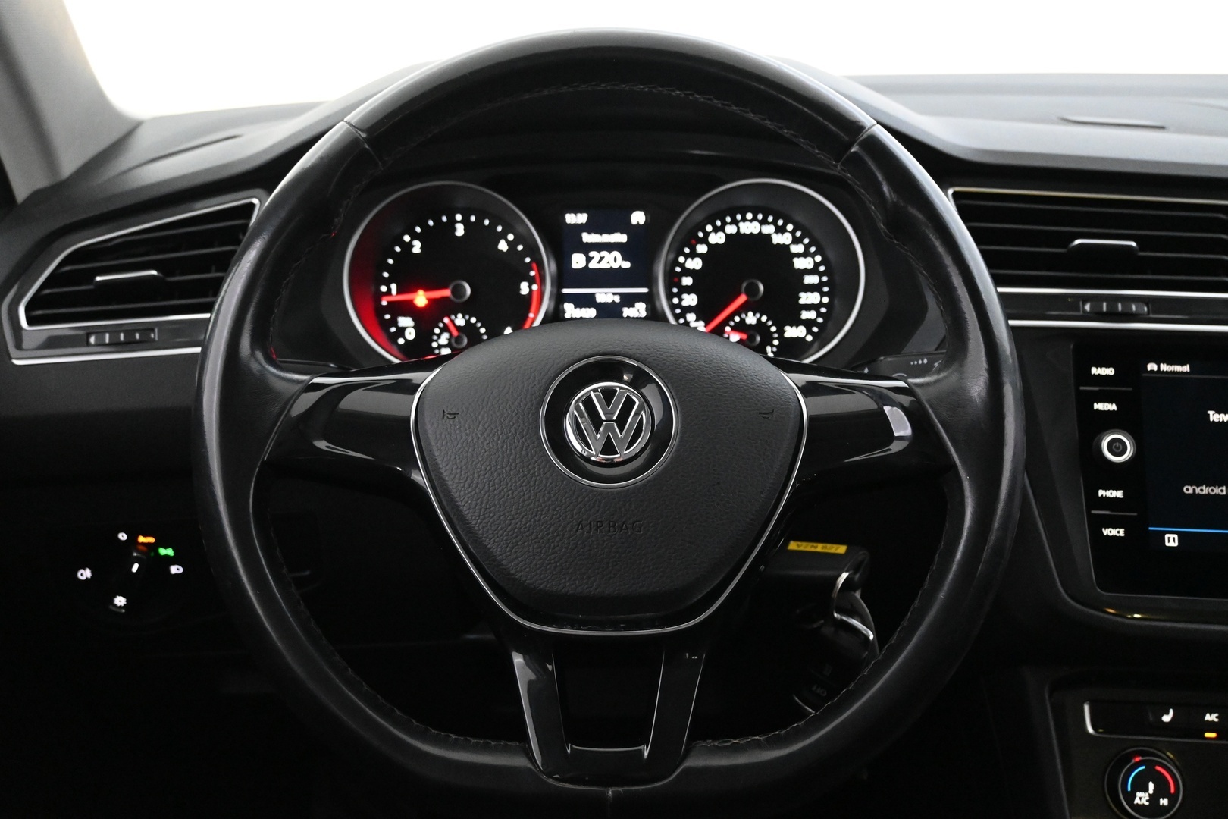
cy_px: 410
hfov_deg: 51.3
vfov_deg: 35.5
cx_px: 614
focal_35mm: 38
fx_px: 1279
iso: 6400
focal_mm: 25
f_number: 4.2
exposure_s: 1/40
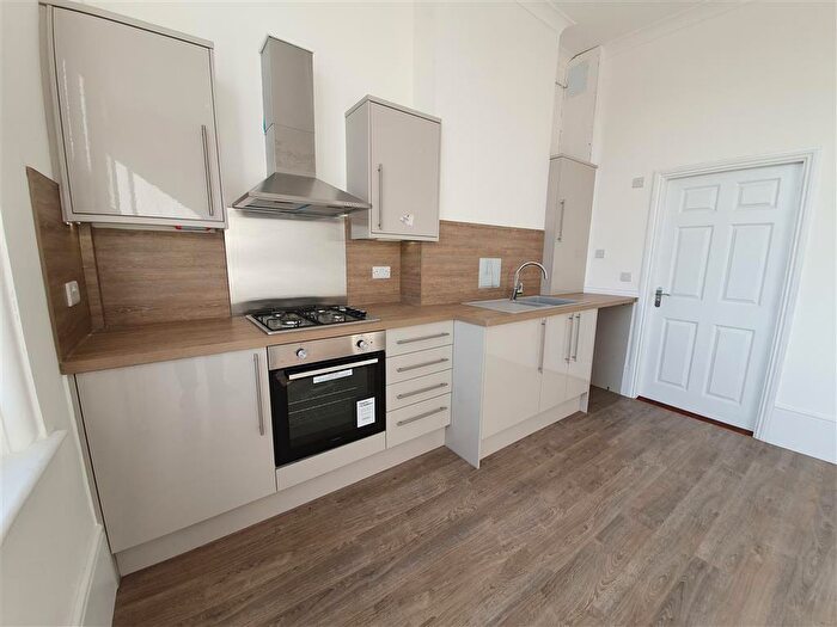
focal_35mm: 13
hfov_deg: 106.2
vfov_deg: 89.9
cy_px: 314
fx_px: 314
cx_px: 418
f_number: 2.2
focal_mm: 1.8
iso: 50
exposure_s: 1/137
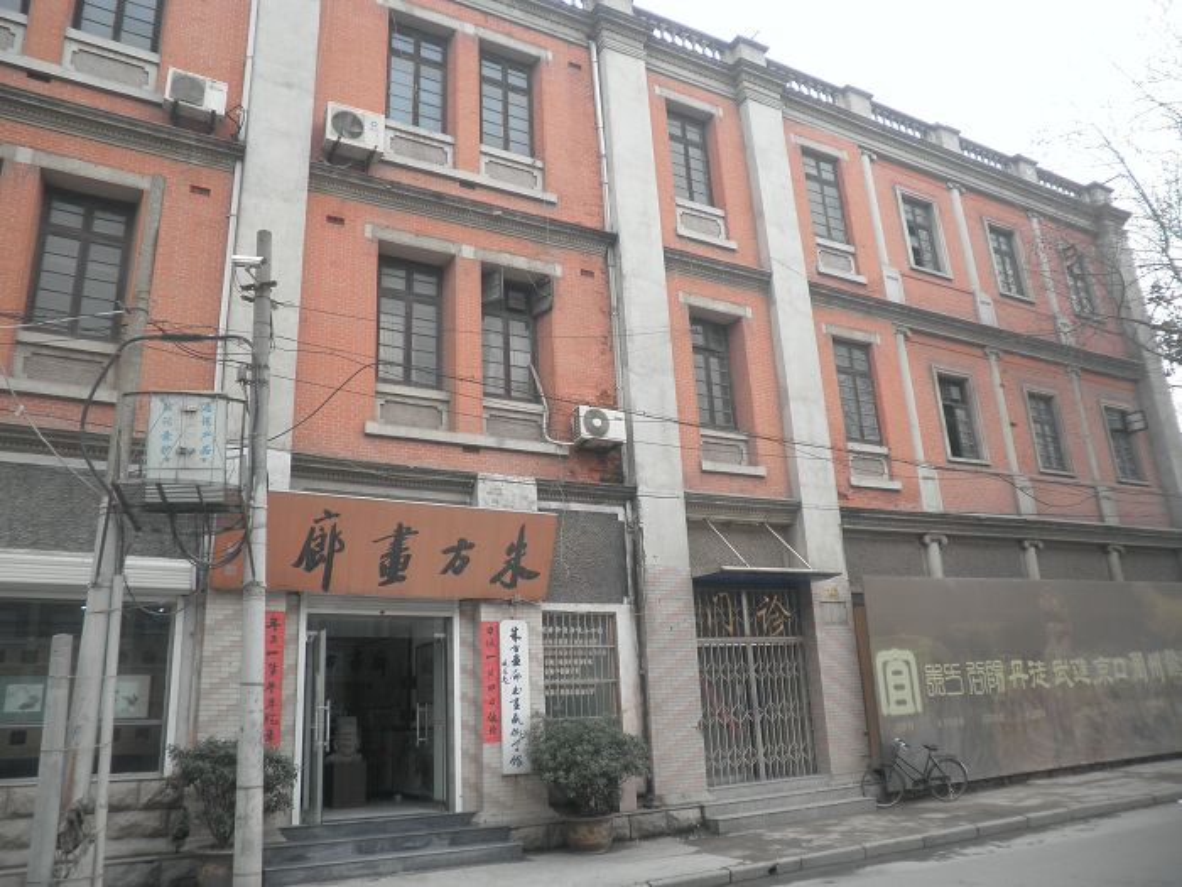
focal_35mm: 26
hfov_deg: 67.3
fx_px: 888
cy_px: 444
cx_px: 591
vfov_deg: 53.1
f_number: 2.6
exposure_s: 1/250
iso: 64
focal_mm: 4.65
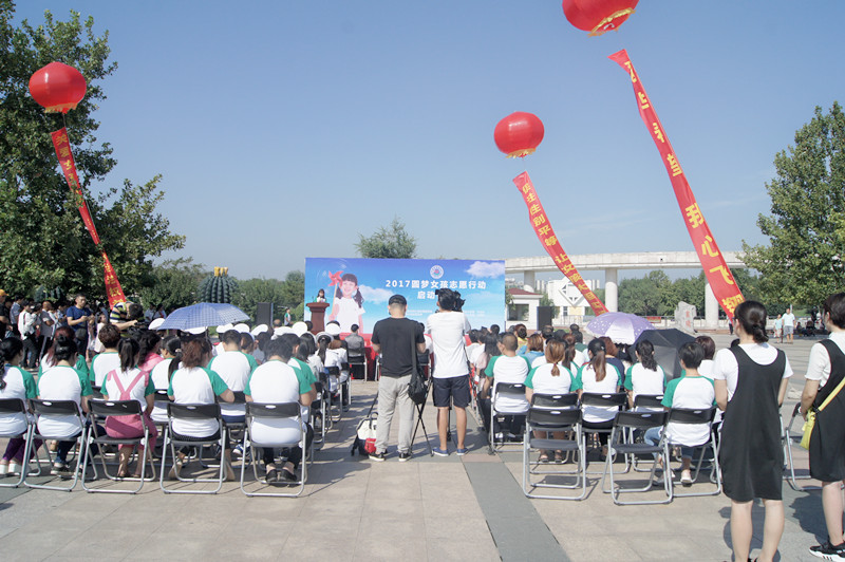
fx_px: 633
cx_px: 422
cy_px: 281
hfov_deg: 67.4
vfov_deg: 47.9
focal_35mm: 27
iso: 200
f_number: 10
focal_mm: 18
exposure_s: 1/500
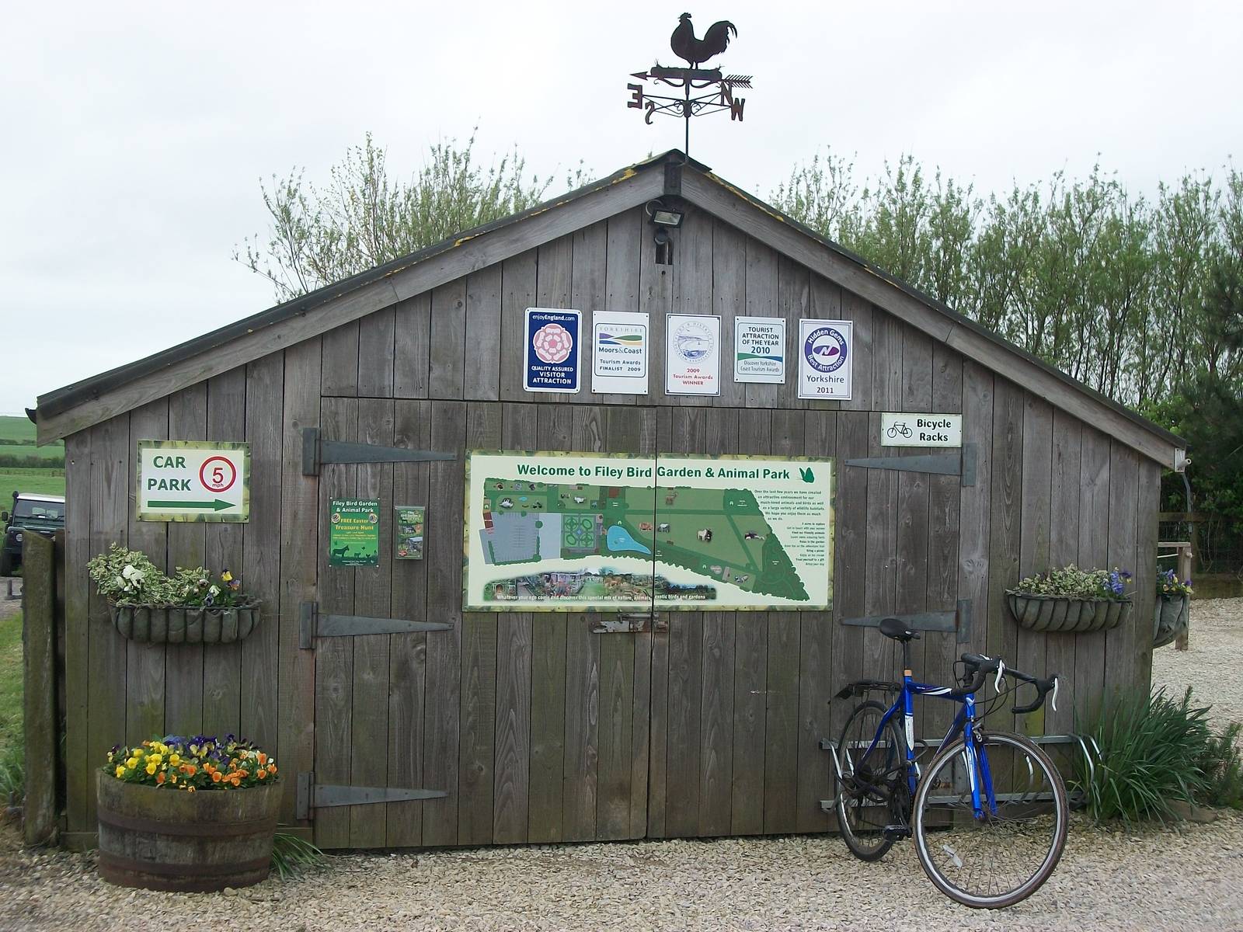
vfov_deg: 29.1
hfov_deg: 38.2
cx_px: 622
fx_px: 1795
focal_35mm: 50
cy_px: 466
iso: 80
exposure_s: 1/125
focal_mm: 8.8
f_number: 3.6
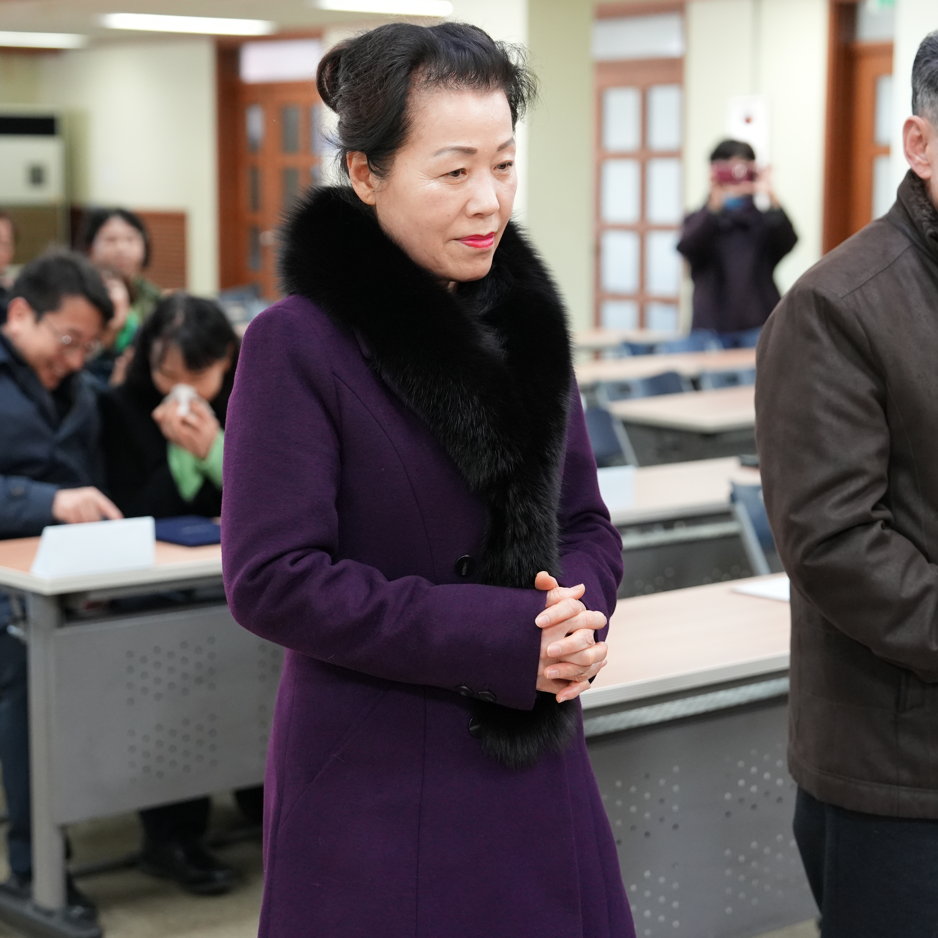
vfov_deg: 23.3
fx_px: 2269
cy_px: 416
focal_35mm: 74
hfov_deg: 23.3
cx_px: 409
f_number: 2.8
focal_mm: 51
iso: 3200
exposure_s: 1/250
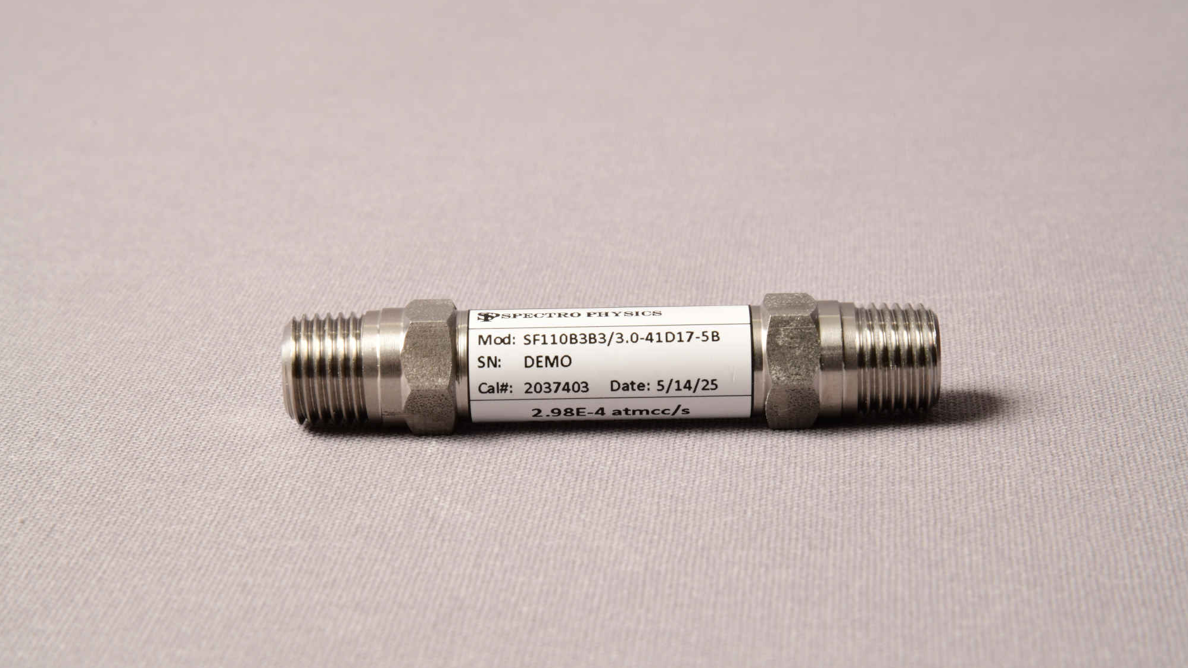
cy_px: 353
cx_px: 595
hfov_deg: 17.0
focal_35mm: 126
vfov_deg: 9.6
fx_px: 3969
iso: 800
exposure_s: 1/250
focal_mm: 120
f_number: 22
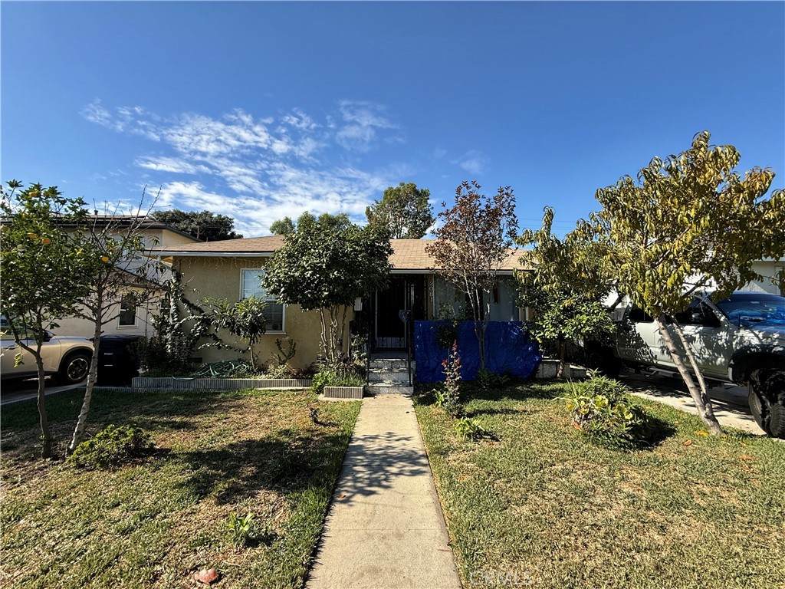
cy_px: 294
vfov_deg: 85.7
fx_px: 317
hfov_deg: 102.1
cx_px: 392
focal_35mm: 14
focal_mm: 2.22
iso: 64
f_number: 2.2
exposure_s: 1/1167
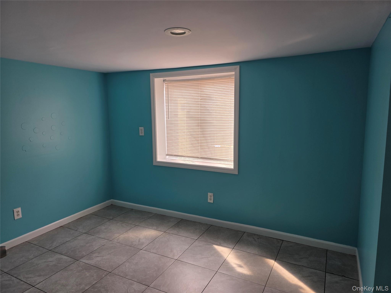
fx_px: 260
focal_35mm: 23
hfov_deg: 73.9
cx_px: 196
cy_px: 146
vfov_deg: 58.9
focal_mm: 6.3
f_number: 1.7
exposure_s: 1/180
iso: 80
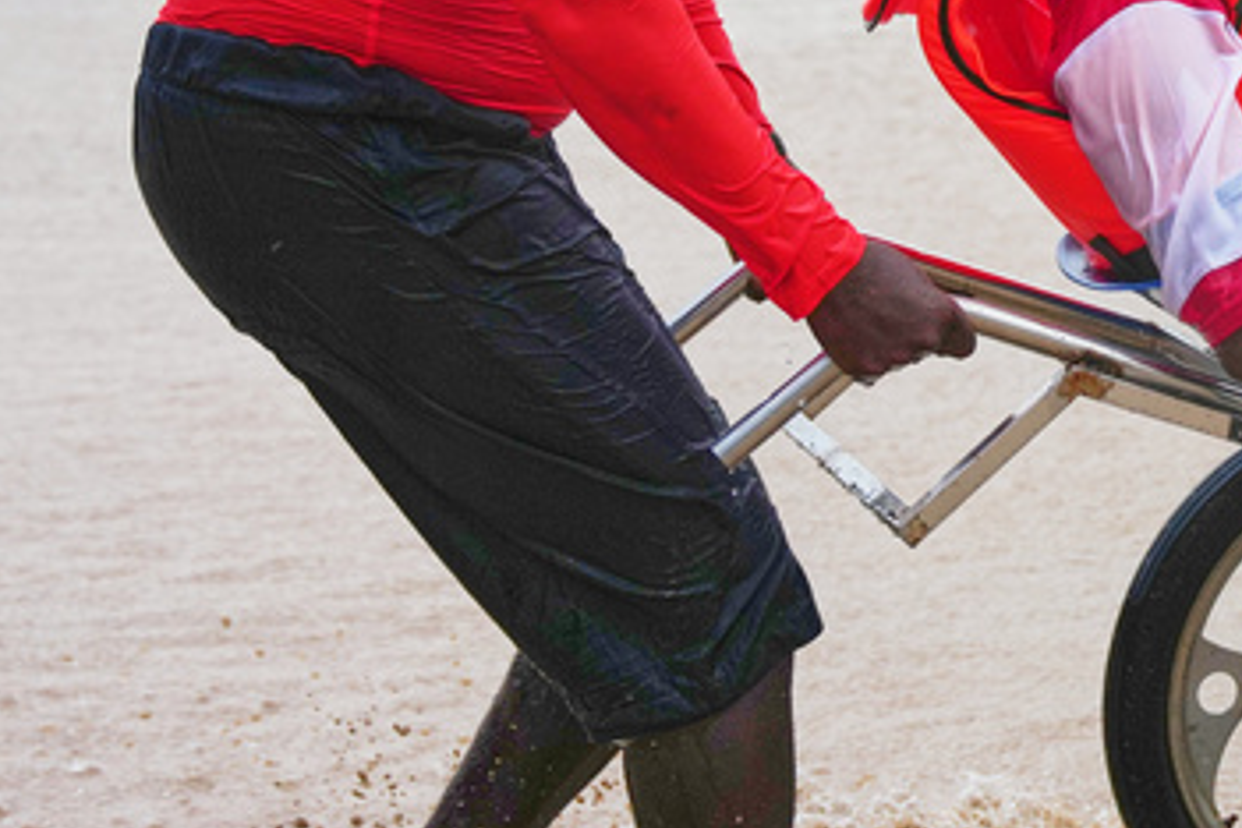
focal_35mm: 105
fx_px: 3622
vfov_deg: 12.9
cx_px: 1606
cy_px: 30
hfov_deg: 18.2
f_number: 2.8
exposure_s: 1/800
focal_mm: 36
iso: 400
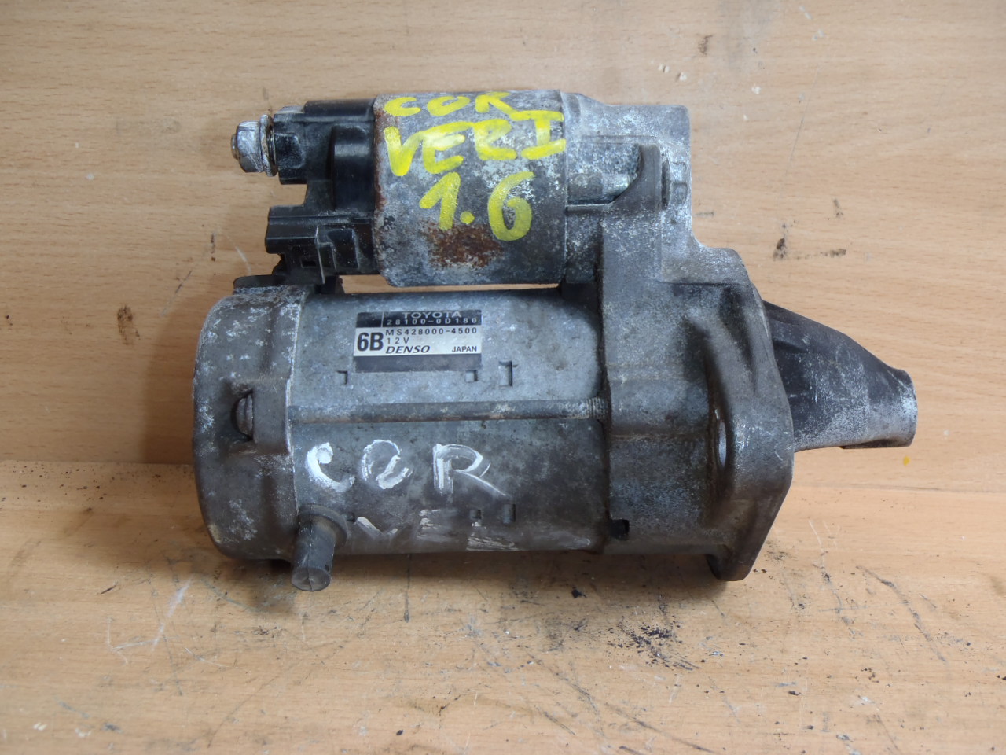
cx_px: 503
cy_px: 378
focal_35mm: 38
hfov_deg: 49.0
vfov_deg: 37.7
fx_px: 1104
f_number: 4.6
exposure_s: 1/40
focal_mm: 6.83
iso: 100
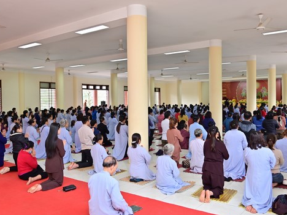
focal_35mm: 32
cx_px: 151
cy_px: 108
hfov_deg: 56.8
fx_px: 265
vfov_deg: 44.2
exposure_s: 1/125
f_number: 5.6
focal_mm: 24
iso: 1250
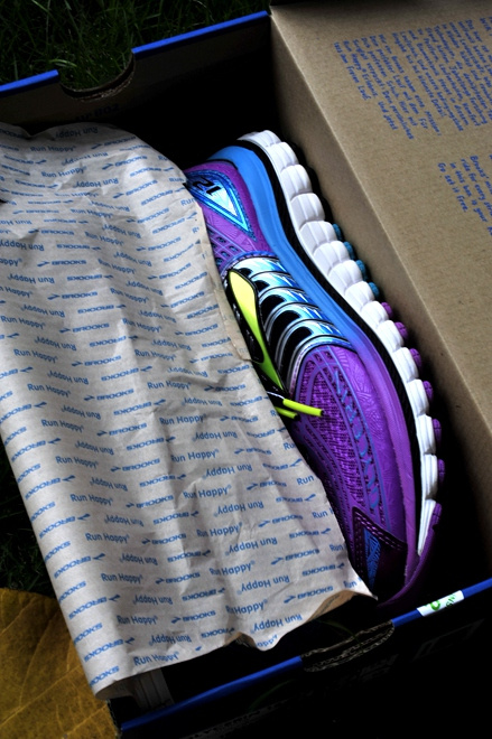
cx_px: 246
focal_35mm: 55
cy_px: 370
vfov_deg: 36.3
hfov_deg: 24.6
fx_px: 1129
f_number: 22
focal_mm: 55
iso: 200
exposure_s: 1/13
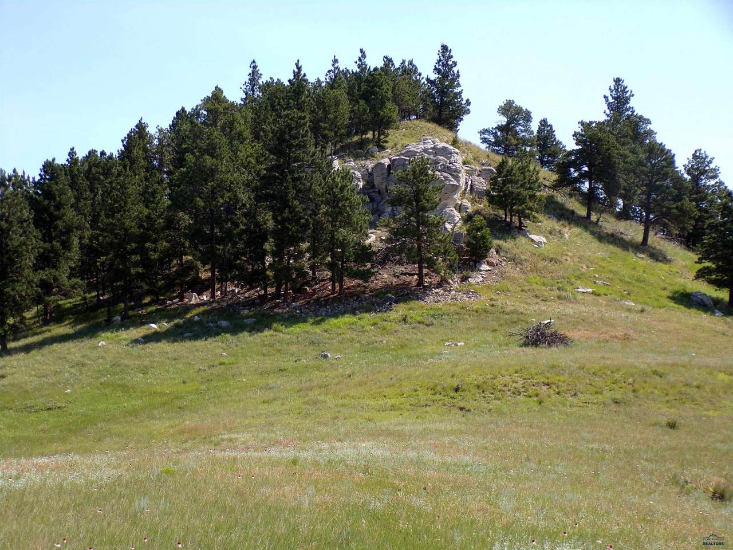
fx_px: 1376
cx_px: 366
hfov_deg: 29.8
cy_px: 275
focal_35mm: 65
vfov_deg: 22.6
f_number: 4.3
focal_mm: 11.6
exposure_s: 1/420
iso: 80
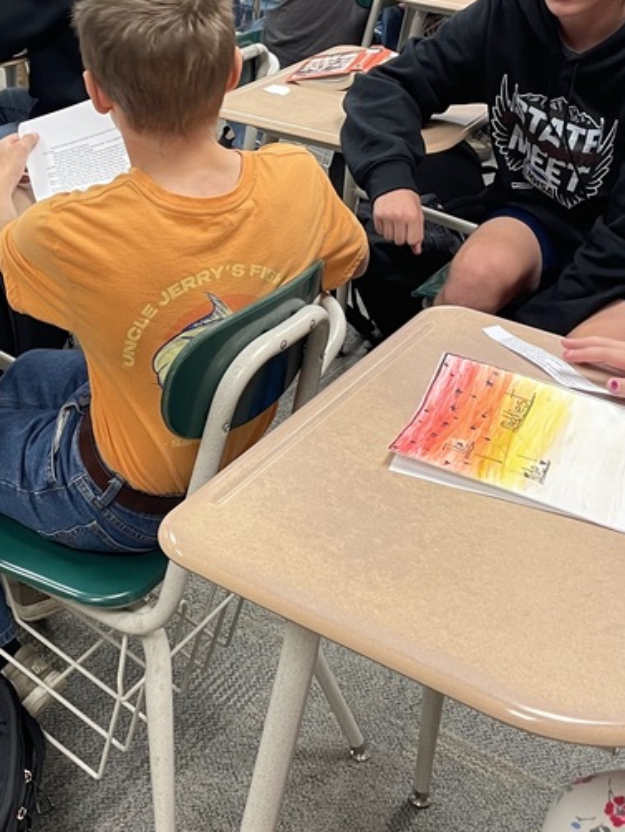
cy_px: 240
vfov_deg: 35.6
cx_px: 156
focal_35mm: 53
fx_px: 1275
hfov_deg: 27.2
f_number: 1.6
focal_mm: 4.2
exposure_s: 1/60
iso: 80
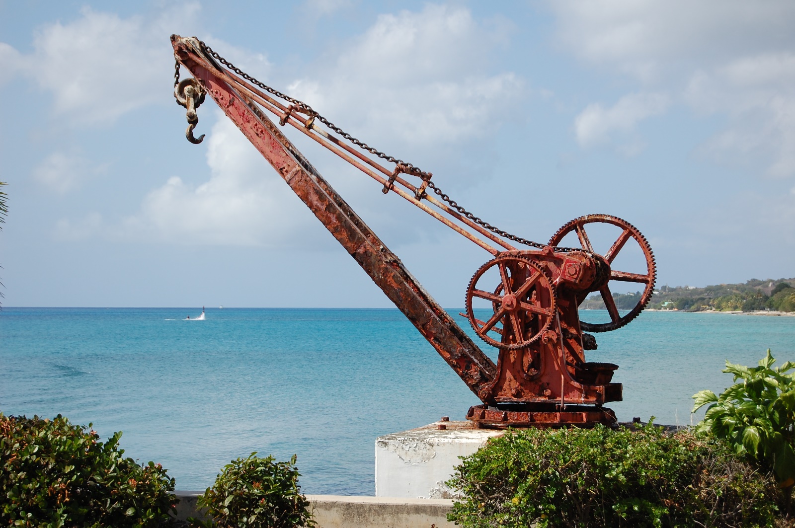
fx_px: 1820
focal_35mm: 82
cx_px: 398
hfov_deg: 24.6
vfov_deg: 16.5
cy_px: 264
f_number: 5.6
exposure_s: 1/1000
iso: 220
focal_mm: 55
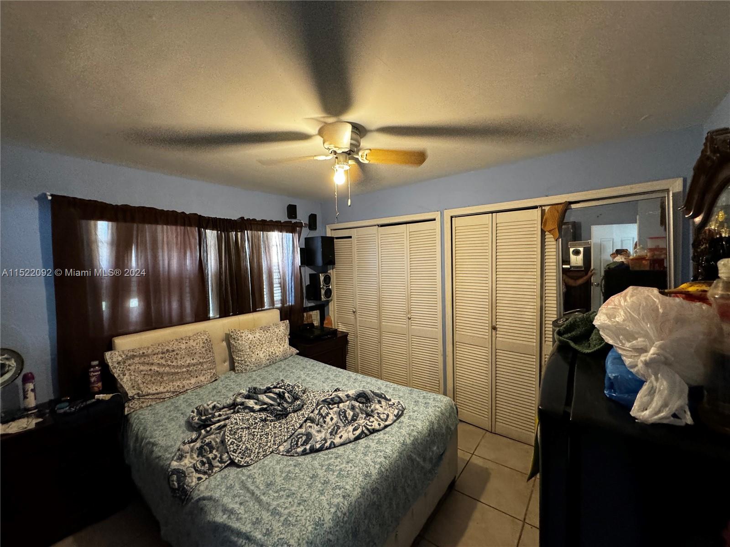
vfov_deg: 85.7
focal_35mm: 14
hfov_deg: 102.1
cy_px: 274
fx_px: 295
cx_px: 365
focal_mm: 2.22
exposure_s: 1/60
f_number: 2.2
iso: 640
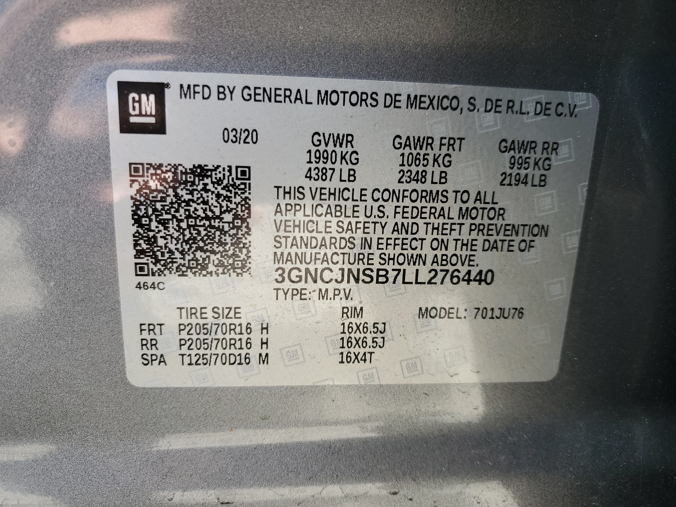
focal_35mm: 26
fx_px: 508
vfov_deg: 53.1
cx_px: 338
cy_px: 254
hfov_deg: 67.3
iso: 50
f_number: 1.5
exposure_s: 1/141
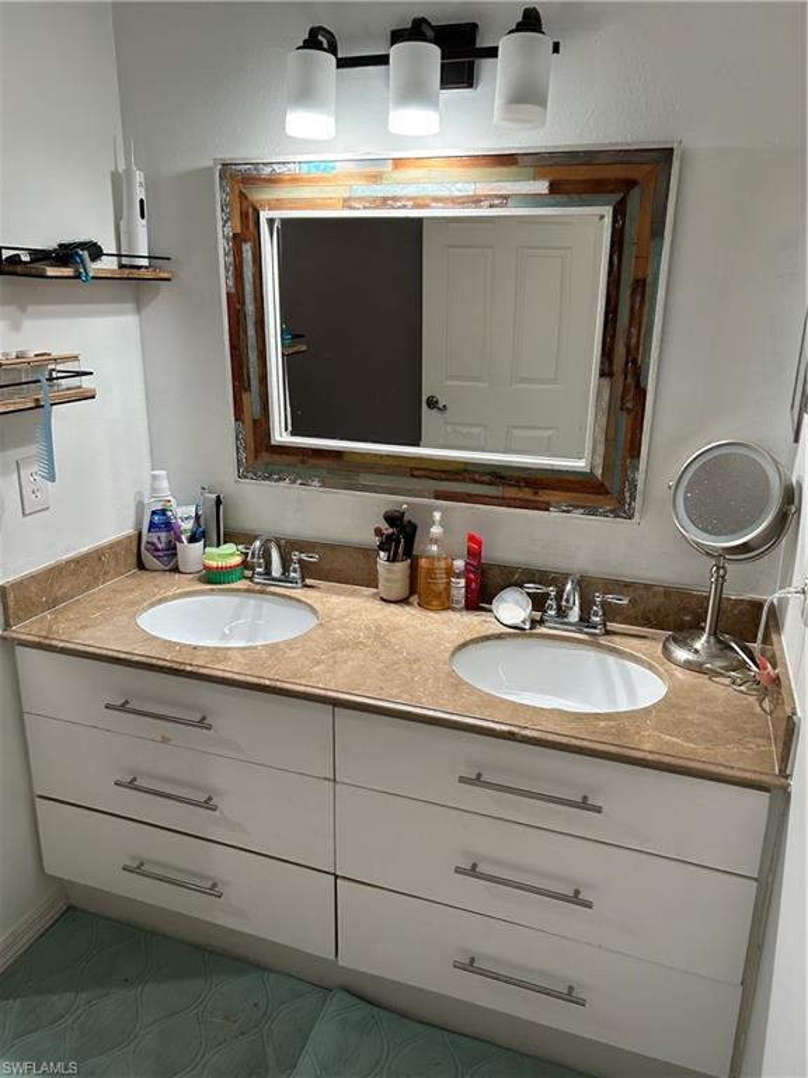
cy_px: 539
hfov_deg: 53.1
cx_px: 404
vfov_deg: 67.3
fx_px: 809
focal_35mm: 26
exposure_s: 1/120
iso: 80
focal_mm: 5.7
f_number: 1.5
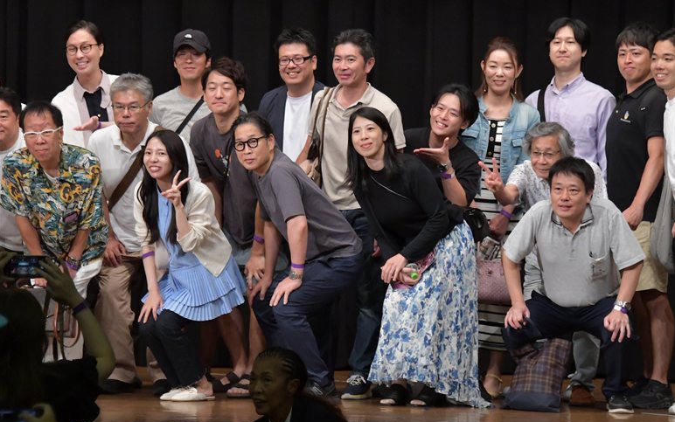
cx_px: 338
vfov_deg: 5.7
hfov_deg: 9.1
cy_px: 211
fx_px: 4232
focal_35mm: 230
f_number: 5.6
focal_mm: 150
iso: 6400
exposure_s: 1/400
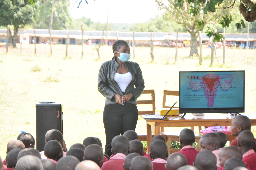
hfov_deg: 12.2
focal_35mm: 168
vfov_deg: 8.1
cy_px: 85
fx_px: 1193
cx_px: 128
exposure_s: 1/60
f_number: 5.3
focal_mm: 112
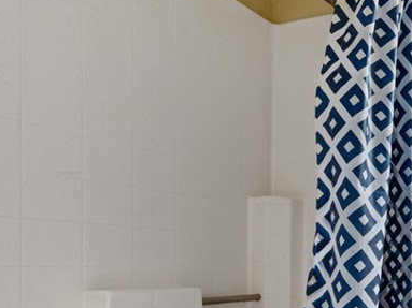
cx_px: 521
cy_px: 265
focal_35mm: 36
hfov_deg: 36.3
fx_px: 428
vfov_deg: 37.6
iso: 100
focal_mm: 14
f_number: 8
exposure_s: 1/1.67
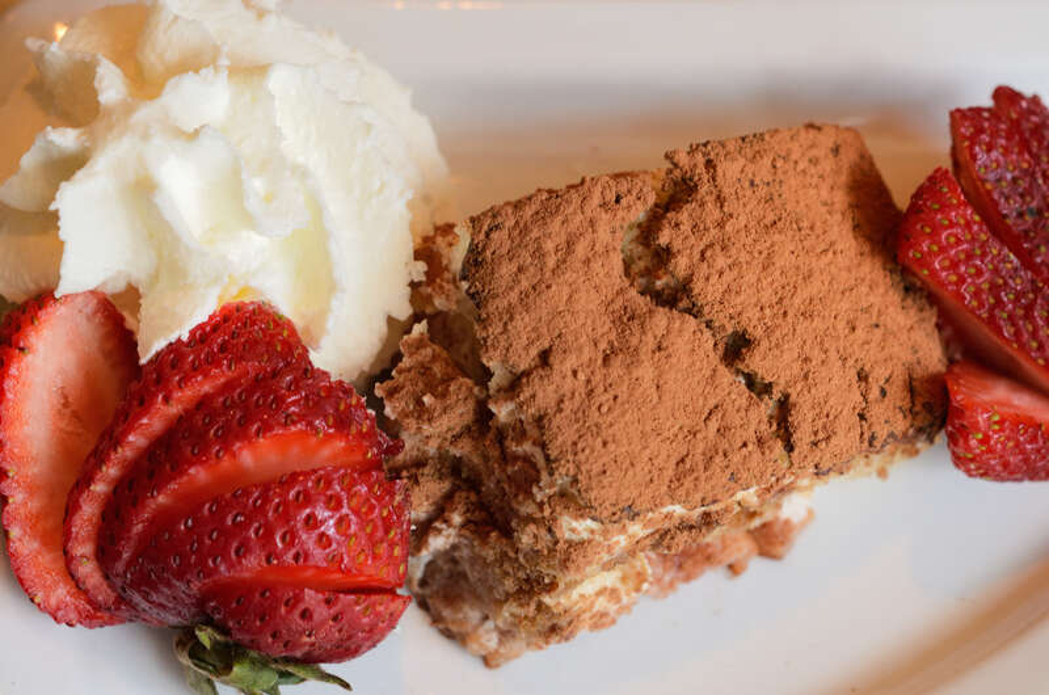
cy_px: 348
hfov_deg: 22.7
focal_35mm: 90
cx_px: 524
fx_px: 2617
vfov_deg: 15.1
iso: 1000
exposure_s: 1/40
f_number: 7.1
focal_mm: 60
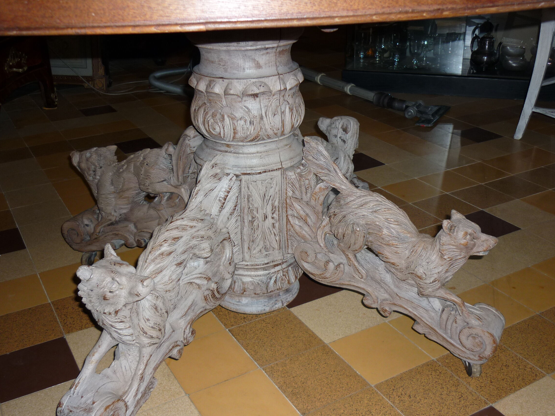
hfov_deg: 50.1
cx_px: 282
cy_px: 223
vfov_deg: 38.6
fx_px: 593
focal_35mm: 37
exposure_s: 1/60
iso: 100
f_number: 2.8
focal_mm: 5.5
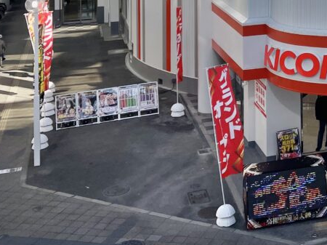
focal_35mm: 74
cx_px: 374
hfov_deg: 24.3
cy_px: -94
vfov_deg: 18.2
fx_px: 699
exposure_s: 1/5556
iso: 32
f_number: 1.6
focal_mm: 4.2
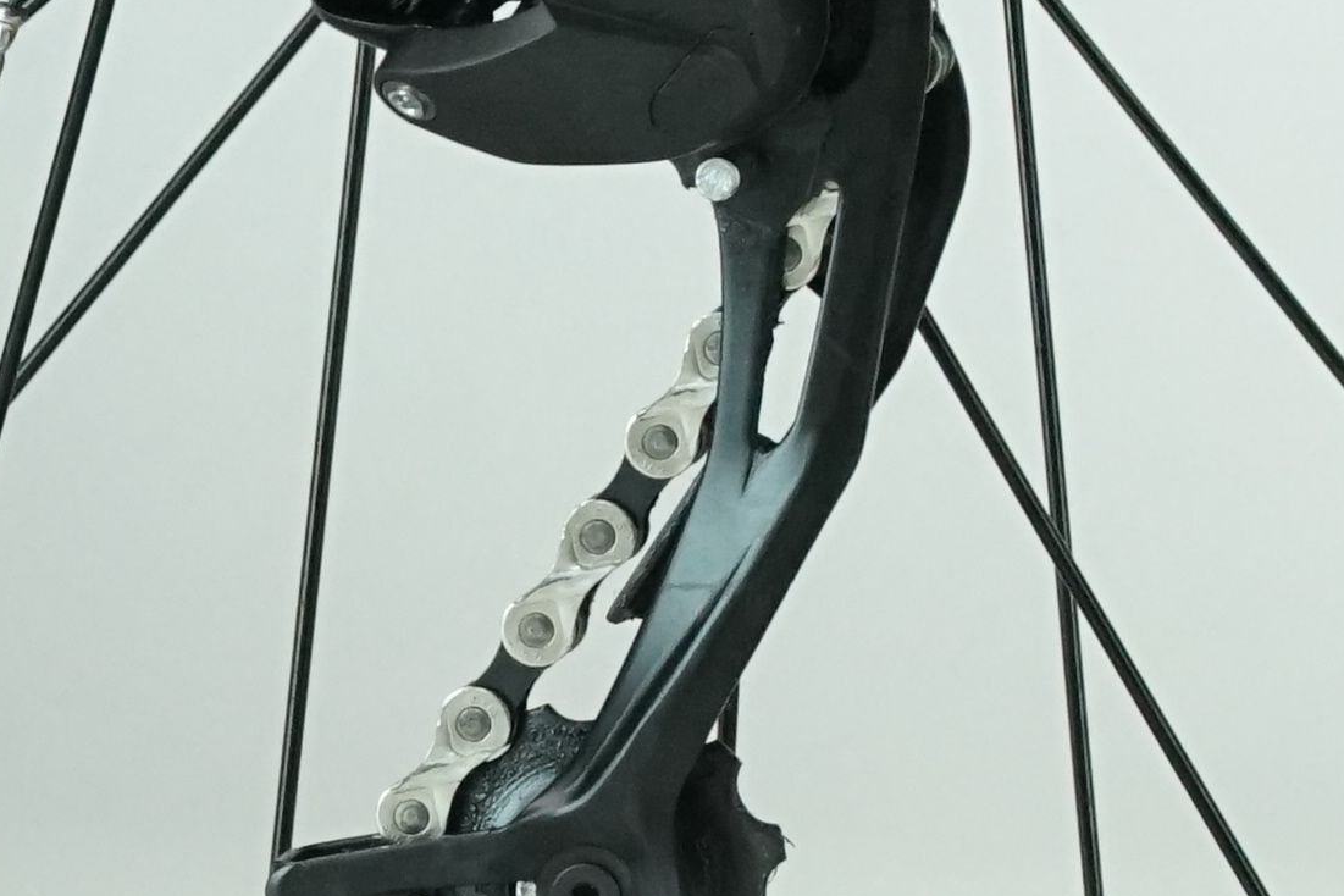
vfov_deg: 5.0
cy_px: -1062
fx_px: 9967
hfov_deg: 7.2
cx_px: 3298
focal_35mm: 267
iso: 2500
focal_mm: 49
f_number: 8
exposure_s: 1/200
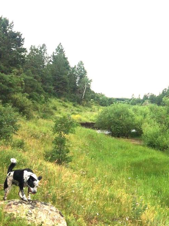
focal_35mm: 56
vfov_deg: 34.4
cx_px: 178
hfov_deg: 24.6
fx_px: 365
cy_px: 109
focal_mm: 4.15
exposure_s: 1/789
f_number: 2.2
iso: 32
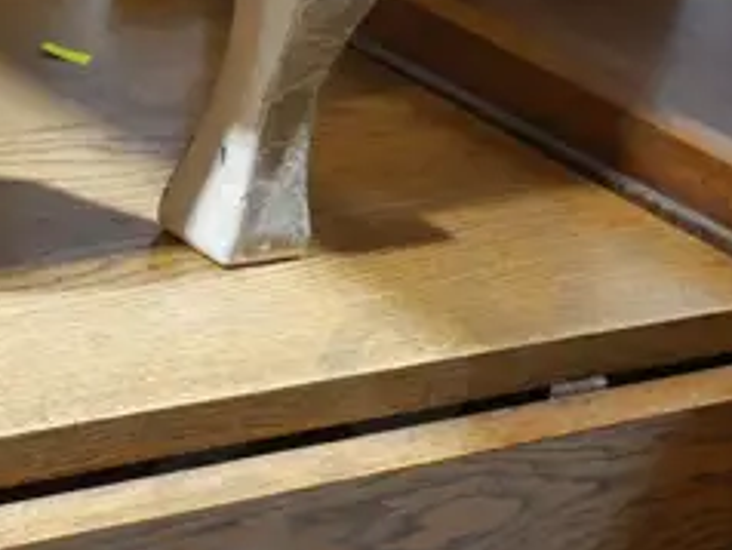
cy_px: 960
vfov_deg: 9.2
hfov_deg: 12.1
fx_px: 3281
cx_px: -394
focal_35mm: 155
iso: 640
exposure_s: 1/60
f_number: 4
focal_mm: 18
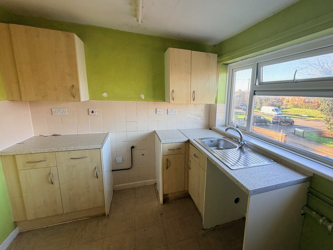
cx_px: 202
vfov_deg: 74.7
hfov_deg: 89.7
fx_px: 164
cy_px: 127
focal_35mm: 17
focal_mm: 2.22
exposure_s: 1/121
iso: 160
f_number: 2.2
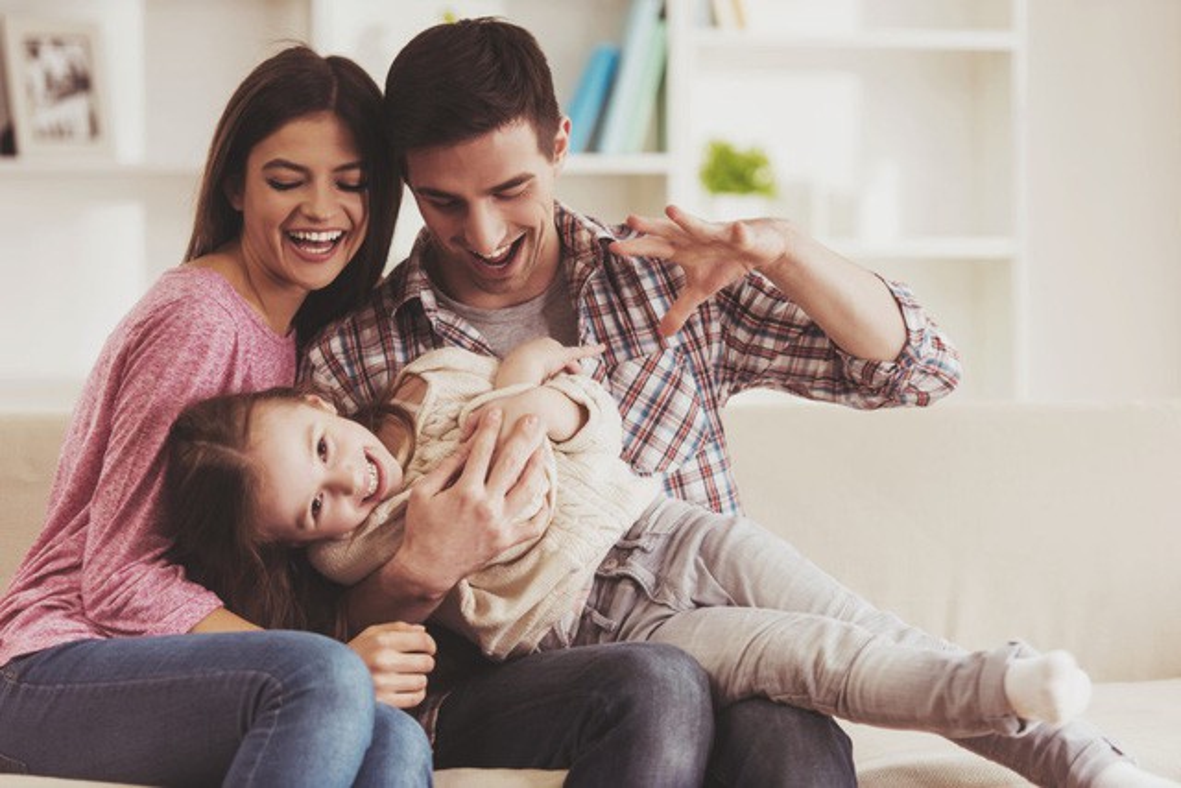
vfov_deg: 10.6
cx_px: 590
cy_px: 394
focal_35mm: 130
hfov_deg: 15.8
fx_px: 4265
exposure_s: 1/320
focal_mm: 130
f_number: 2.8
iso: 320
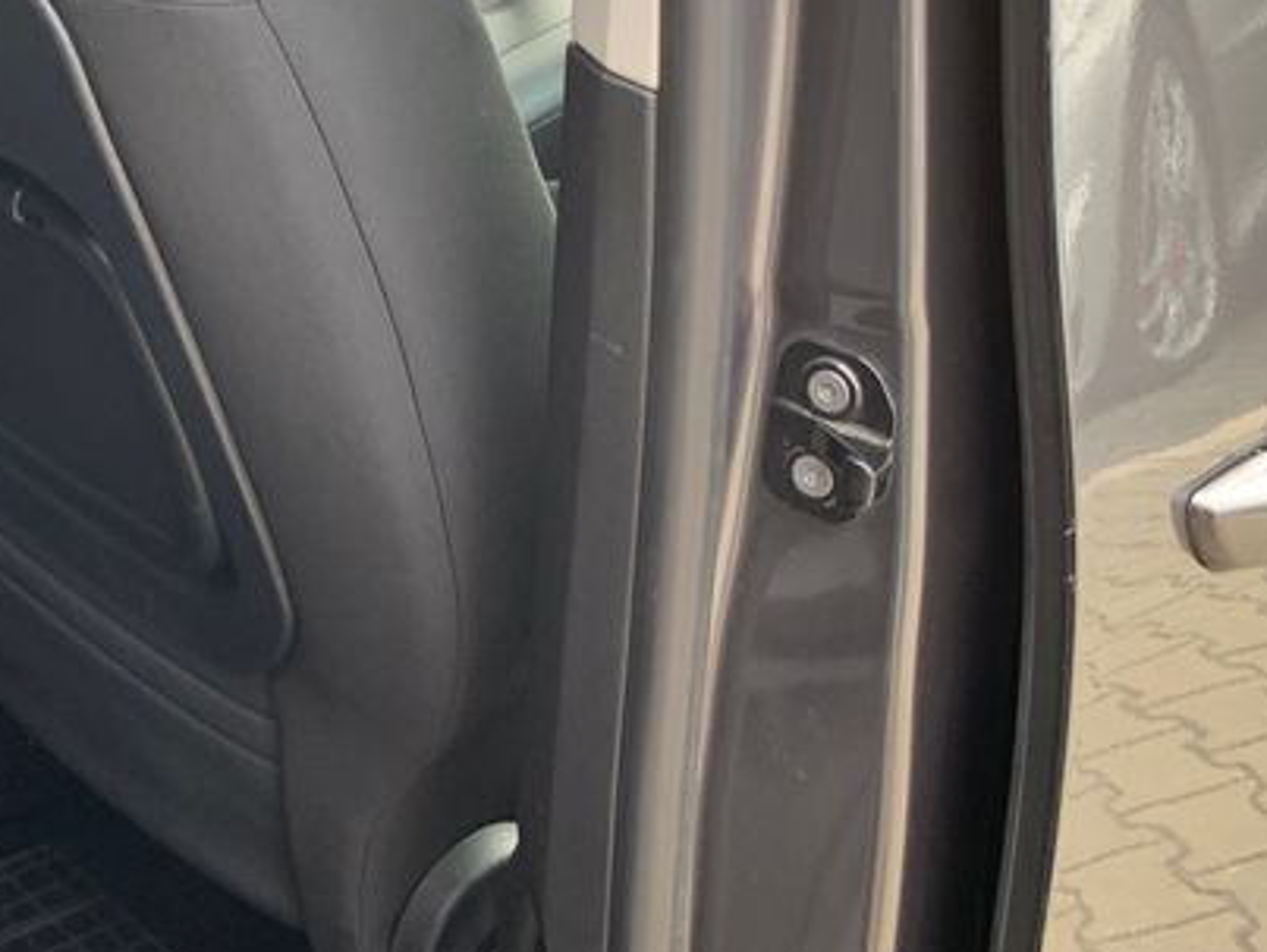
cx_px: -22
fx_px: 2418
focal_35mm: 66
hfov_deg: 27.5
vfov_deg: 22.0
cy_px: 167
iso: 100
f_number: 1.8
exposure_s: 1/76
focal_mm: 4.25
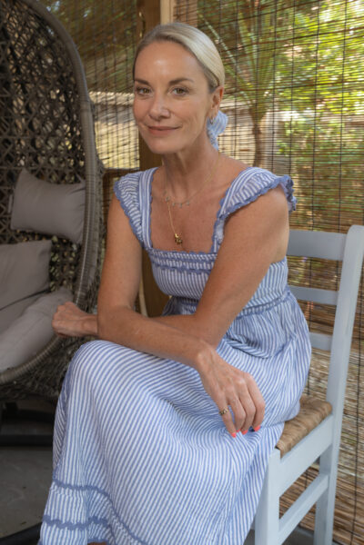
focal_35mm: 45
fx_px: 682
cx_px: 182
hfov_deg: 29.9
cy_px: 272
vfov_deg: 43.6
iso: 250
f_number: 5.6
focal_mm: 45
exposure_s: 1/50
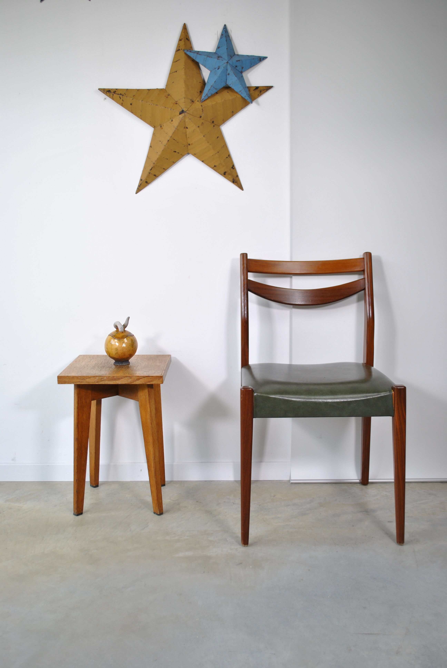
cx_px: 224
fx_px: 669
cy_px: 334
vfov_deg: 53.1
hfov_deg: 37.0
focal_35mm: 36
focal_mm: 24
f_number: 4.5
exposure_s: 1/50
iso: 200
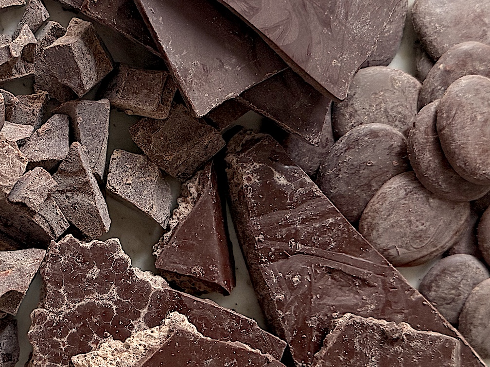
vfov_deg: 56.8
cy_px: 184
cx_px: 245
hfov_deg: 71.6
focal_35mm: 24
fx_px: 340
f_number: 1.78
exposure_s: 1/60
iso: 320
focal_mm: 6.76
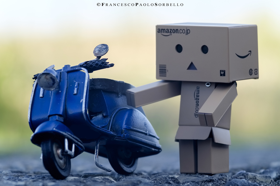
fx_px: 700
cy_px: 93
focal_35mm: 90
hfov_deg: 22.6
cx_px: 140
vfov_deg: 15.2
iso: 200
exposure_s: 1/80
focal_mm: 60
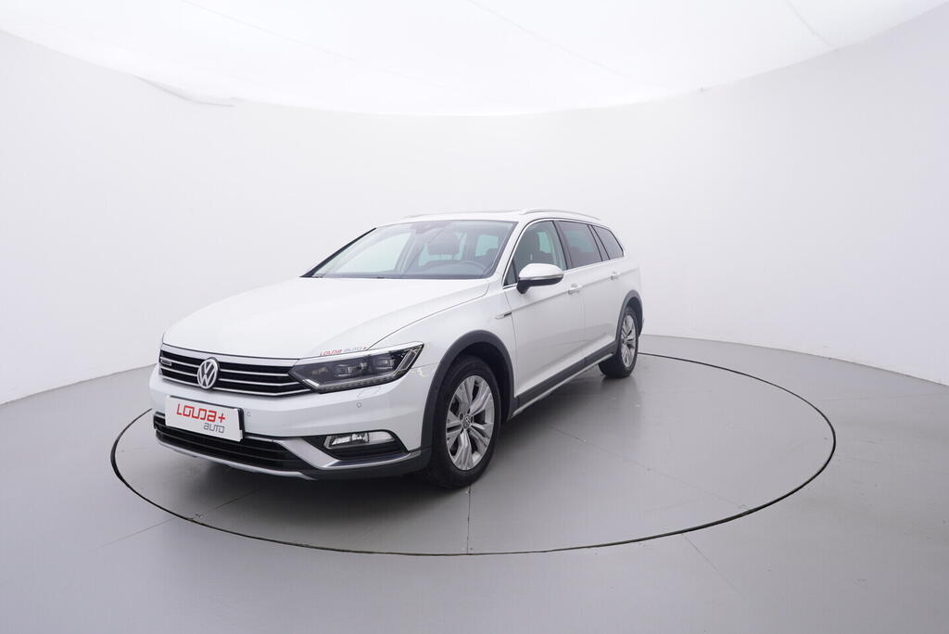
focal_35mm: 22
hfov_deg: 77.3
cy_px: 317
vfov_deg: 56.2
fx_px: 593
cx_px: 474
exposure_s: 1/80
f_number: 5
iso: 200
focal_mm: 15
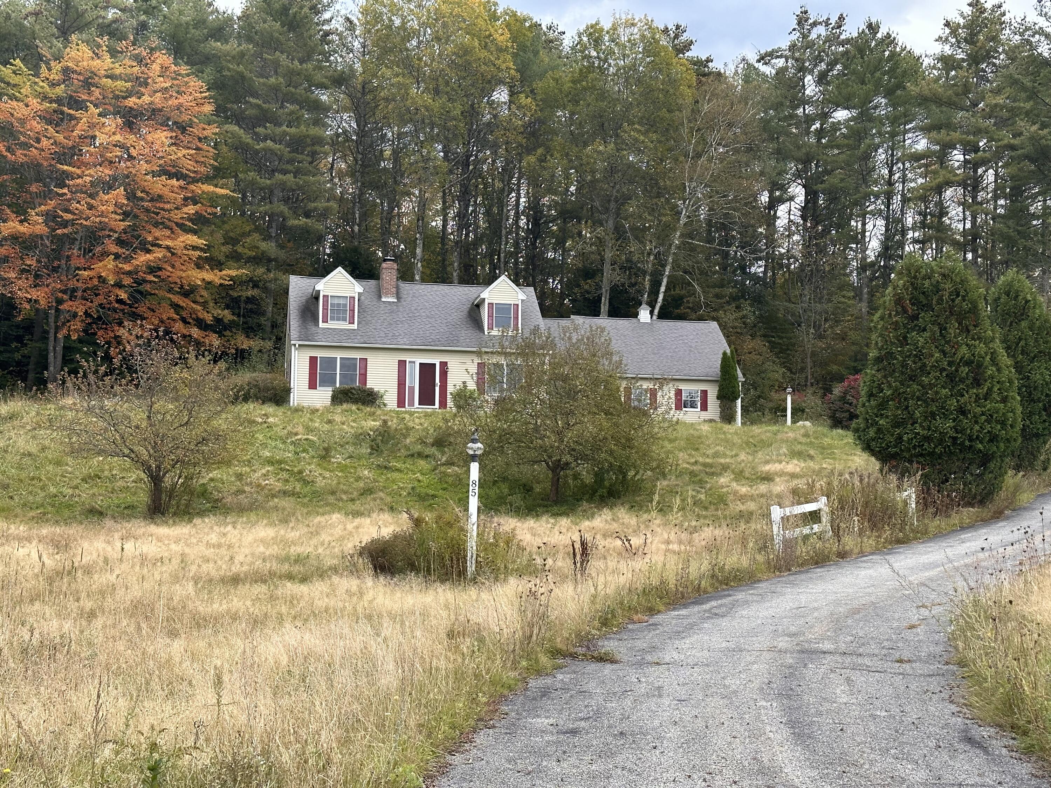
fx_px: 1457
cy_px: 394
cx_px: 526
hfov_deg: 39.7
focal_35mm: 48
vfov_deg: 30.3
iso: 64
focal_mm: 6.86
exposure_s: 1/1133
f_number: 1.78
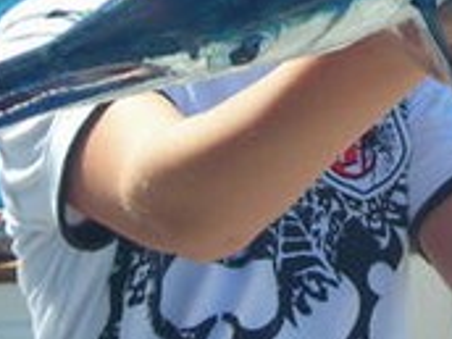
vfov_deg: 10.5
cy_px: -71
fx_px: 1815
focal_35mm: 139
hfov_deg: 14.0
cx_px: 434
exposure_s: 1/132
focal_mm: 6.3
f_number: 6.4
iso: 50
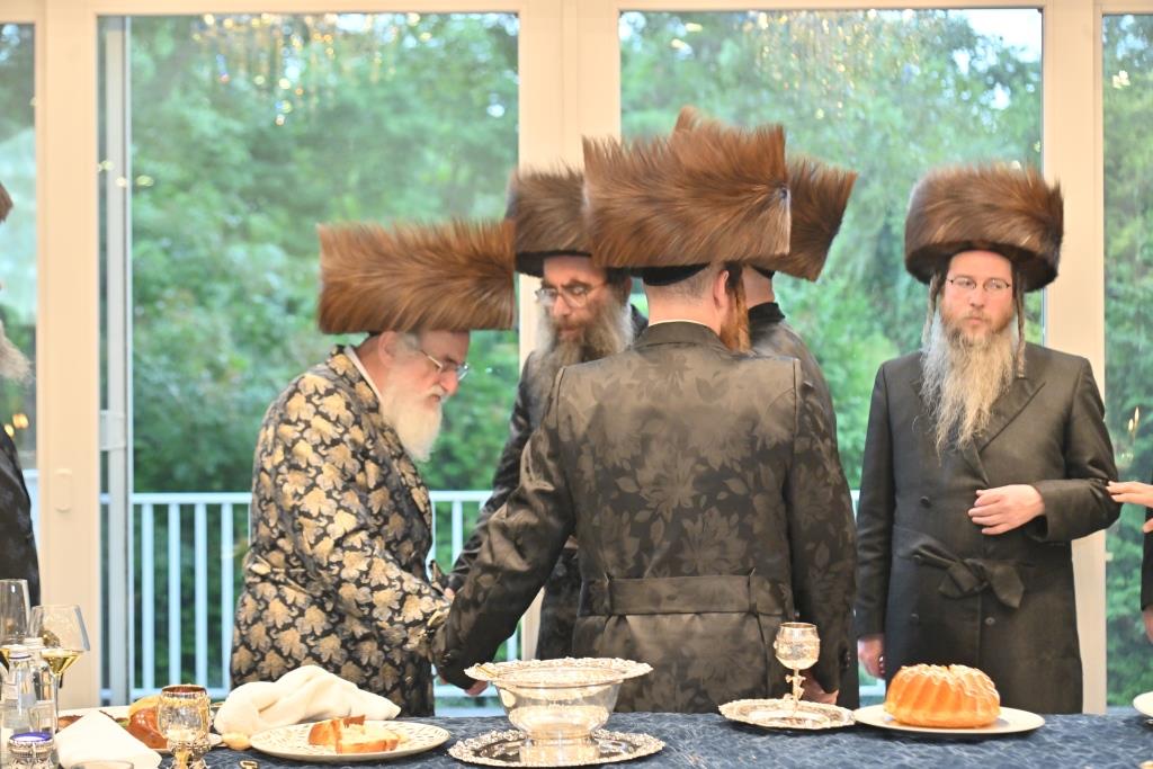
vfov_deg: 20.9
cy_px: 384
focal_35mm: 65
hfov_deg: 31.0
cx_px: 576
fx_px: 2082
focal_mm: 65
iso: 2000
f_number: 4
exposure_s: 1/200
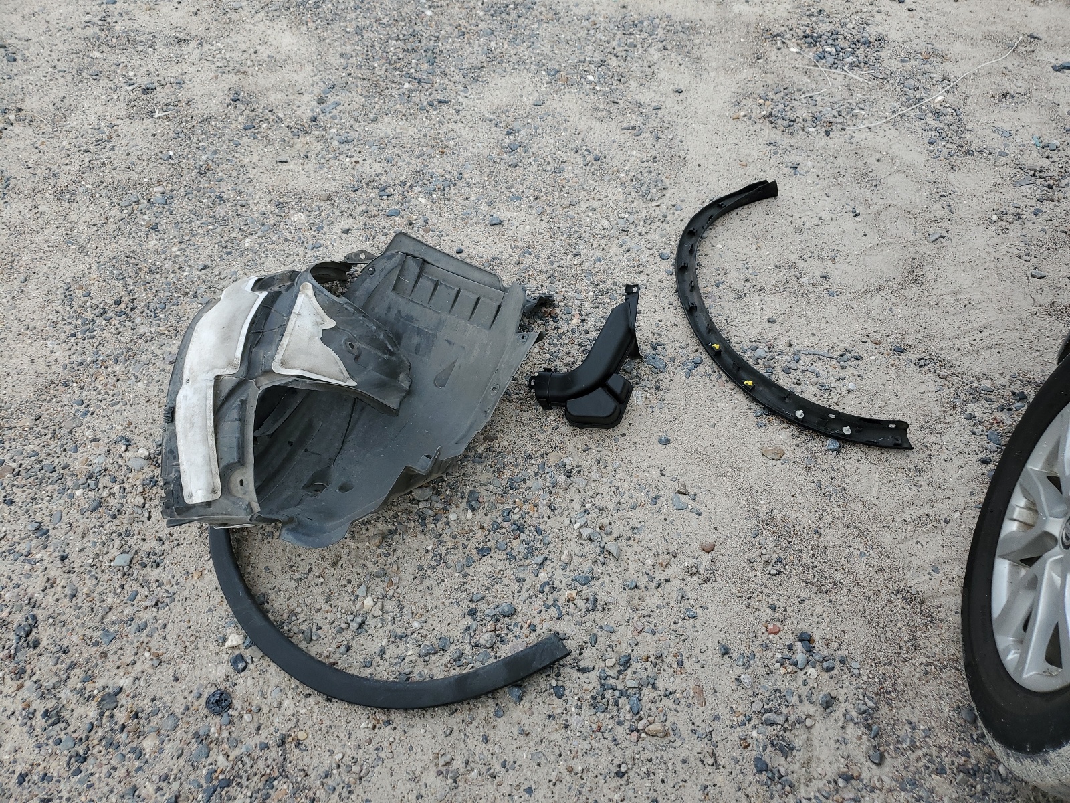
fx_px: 804
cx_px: 535
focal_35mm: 26
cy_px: 402
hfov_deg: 67.3
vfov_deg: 53.1
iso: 50
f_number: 1.5
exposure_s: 1/1429
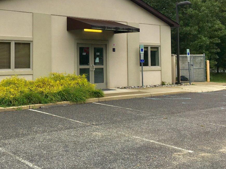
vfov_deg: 29.9
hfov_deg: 38.0
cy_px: 47
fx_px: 313
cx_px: 42
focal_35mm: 48
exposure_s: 1/699
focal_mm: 4.15
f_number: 2.2
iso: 25
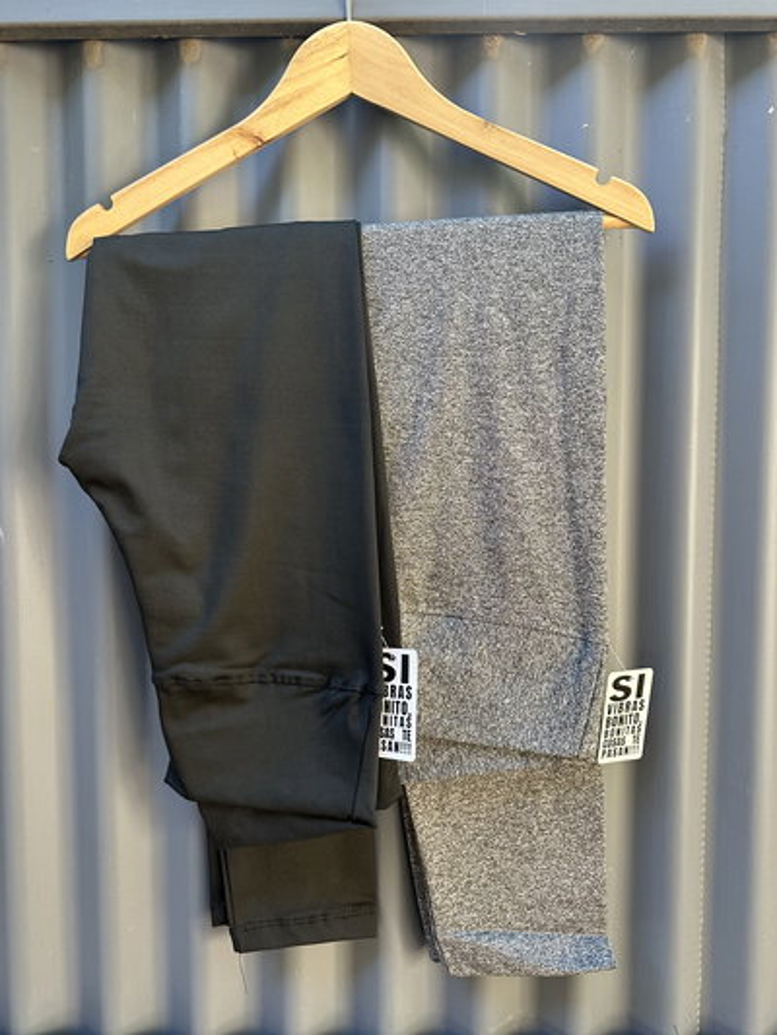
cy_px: 518
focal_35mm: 24
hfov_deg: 56.8
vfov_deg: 71.6
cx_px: 388
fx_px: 718
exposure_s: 1/121
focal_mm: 6.86
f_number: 1.78
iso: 200
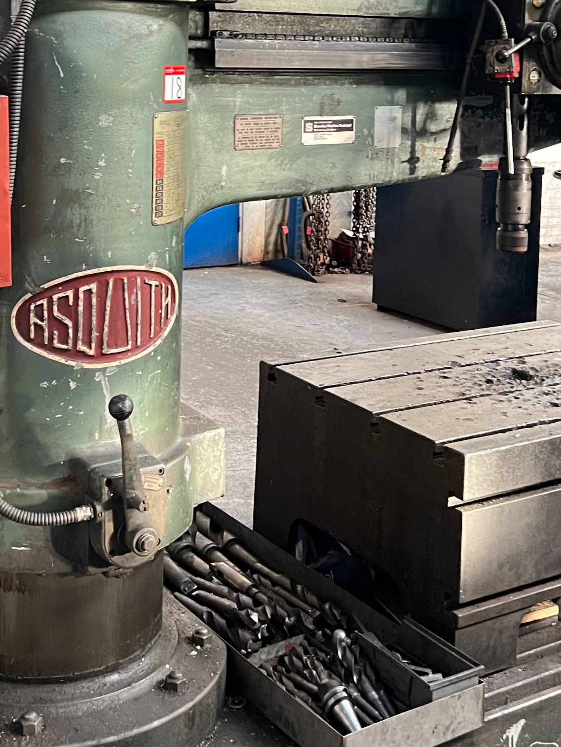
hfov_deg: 26.1
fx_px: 1210
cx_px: 295
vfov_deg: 33.2
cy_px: 131
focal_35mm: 56
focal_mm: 5.7
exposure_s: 1/35
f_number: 1.5
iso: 640
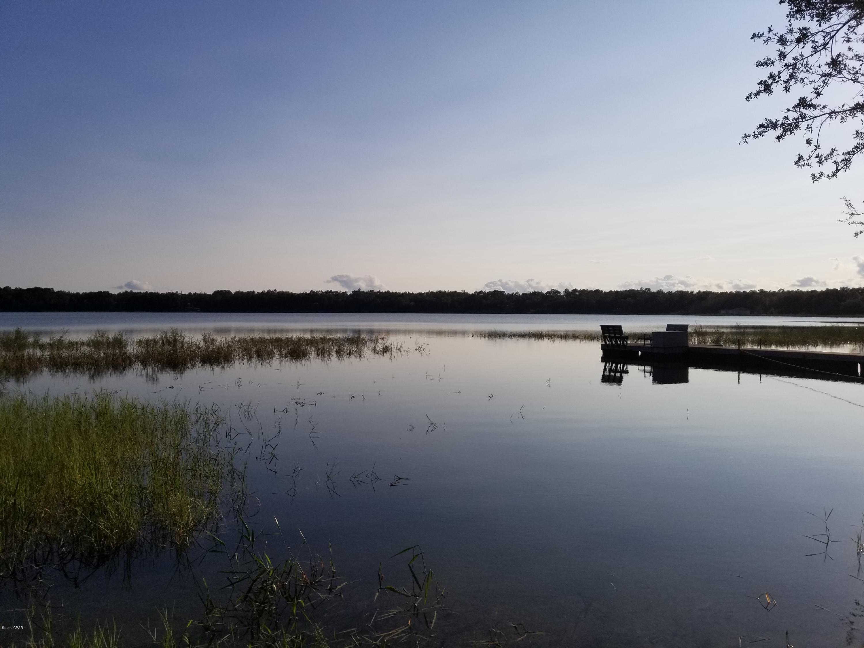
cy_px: 324
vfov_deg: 53.1
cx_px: 432
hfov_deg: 67.3
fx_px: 649
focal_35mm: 26
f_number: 1.7
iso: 50
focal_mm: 4.25
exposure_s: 1/7440
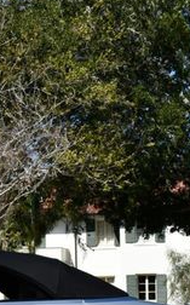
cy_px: 251
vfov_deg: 18.1
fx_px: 947
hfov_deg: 10.9
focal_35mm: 114
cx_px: -128
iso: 100
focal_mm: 22
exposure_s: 1/320
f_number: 9
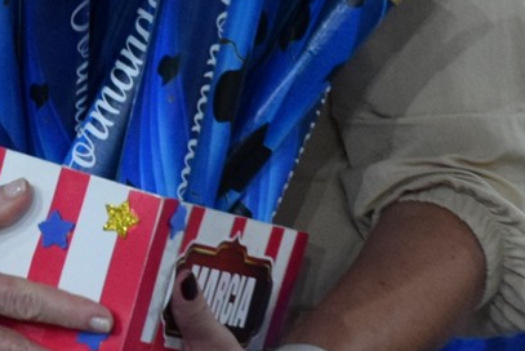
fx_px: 4247
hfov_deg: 7.0
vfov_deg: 4.7
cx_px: -195
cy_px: -142
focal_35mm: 291
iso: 2000
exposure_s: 1/60
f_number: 4.2
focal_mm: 44
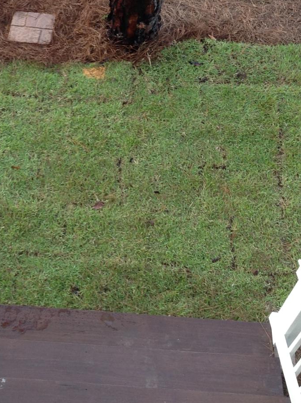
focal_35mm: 77
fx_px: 895
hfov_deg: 18.7
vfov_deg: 24.3
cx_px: 22
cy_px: 9
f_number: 2.4
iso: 80
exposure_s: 1/120
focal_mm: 4.28
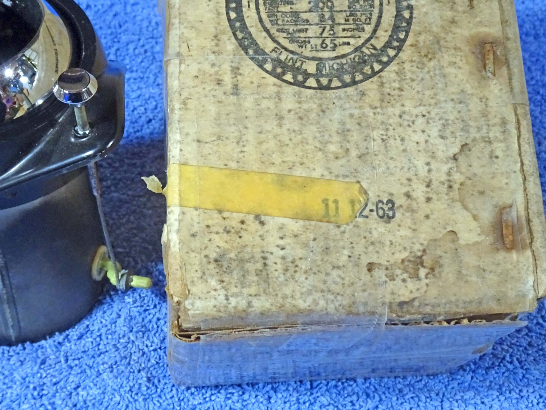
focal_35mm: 56
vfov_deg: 26.0
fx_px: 883
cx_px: 211
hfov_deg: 34.2
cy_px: 158
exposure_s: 1/20
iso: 800
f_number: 4
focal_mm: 7.05
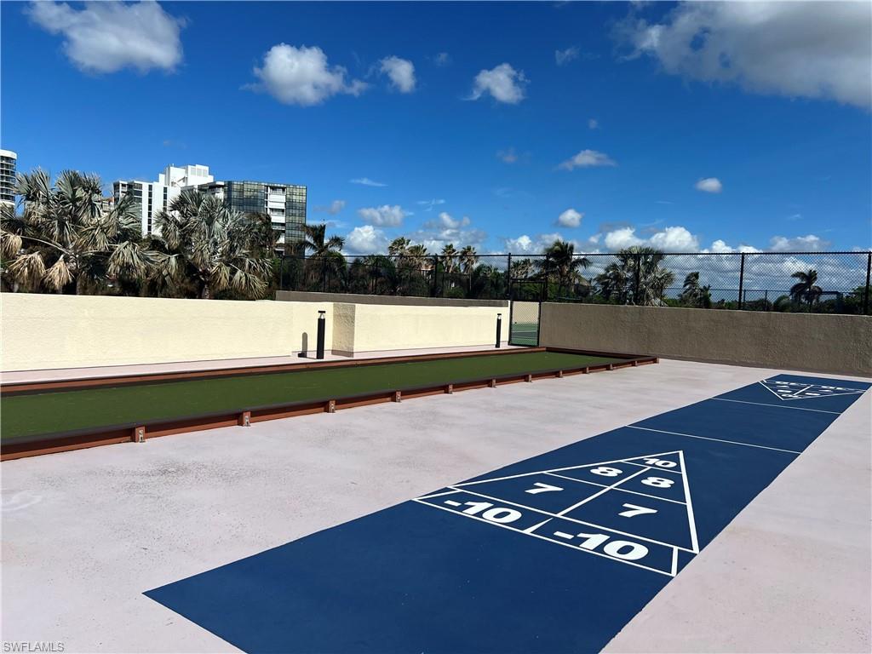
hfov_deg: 67.3
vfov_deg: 53.1
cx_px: 436
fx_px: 655
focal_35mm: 26
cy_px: 327
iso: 50
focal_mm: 5.7
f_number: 1.5
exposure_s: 1/9434
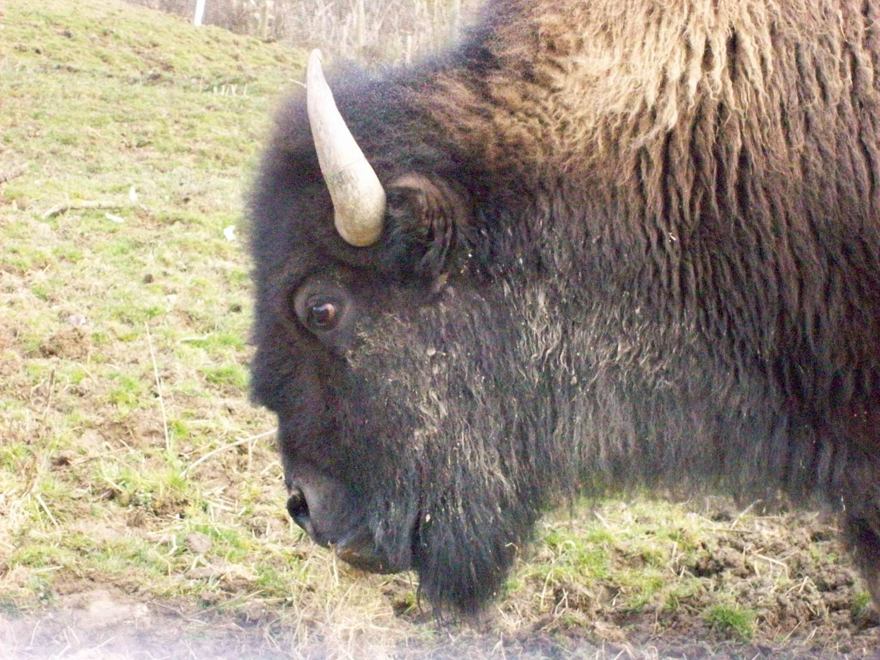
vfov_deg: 13.7
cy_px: 330
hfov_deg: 18.2
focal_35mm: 108
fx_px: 2746
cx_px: 440
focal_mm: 18
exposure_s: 1/471
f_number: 4.8
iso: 800
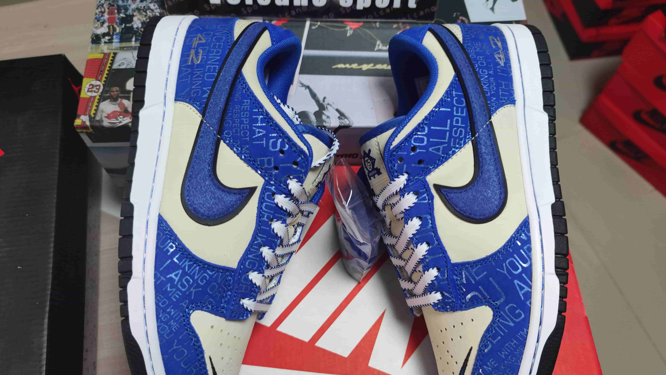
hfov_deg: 69.9
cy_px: 201
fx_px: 477
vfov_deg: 42.9
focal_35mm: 27
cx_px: 328
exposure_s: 1/100
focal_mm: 6.72
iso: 266
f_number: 1.69
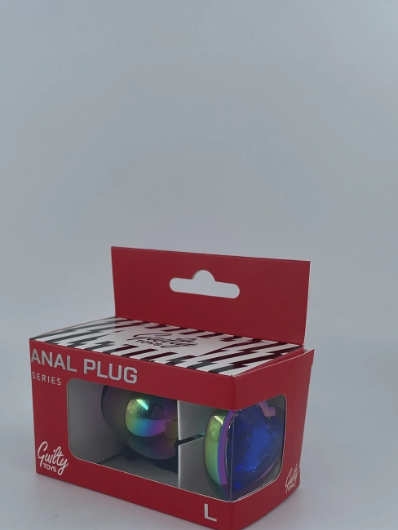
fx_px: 735
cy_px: 379
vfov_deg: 38.9
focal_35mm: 48
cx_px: 174
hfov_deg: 30.3
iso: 32
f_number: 1.6
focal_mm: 4.2
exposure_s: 1/2020
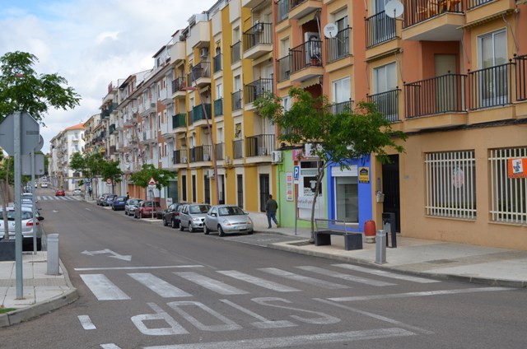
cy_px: 174
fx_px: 614
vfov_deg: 31.8
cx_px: 264
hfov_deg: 46.5
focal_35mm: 42
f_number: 8
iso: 125
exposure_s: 1/250
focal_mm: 28
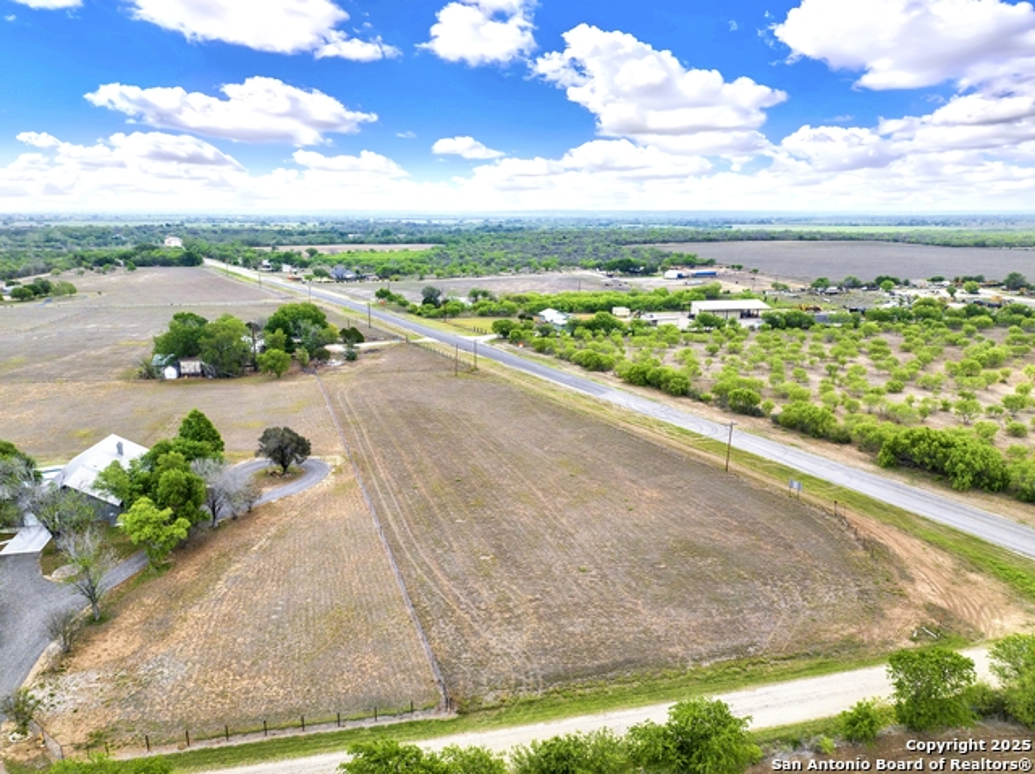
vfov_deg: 56.8
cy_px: 387
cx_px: 518
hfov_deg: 71.6
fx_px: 717
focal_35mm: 24
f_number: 2.8
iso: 240
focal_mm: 12.29
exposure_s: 1/3200
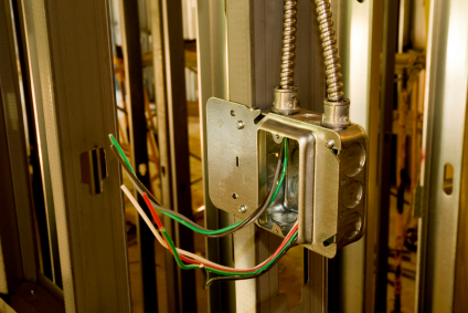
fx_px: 897
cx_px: 234
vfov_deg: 19.7
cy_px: 156
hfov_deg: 29.2
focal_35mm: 69
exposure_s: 4
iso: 100
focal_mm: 46
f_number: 11
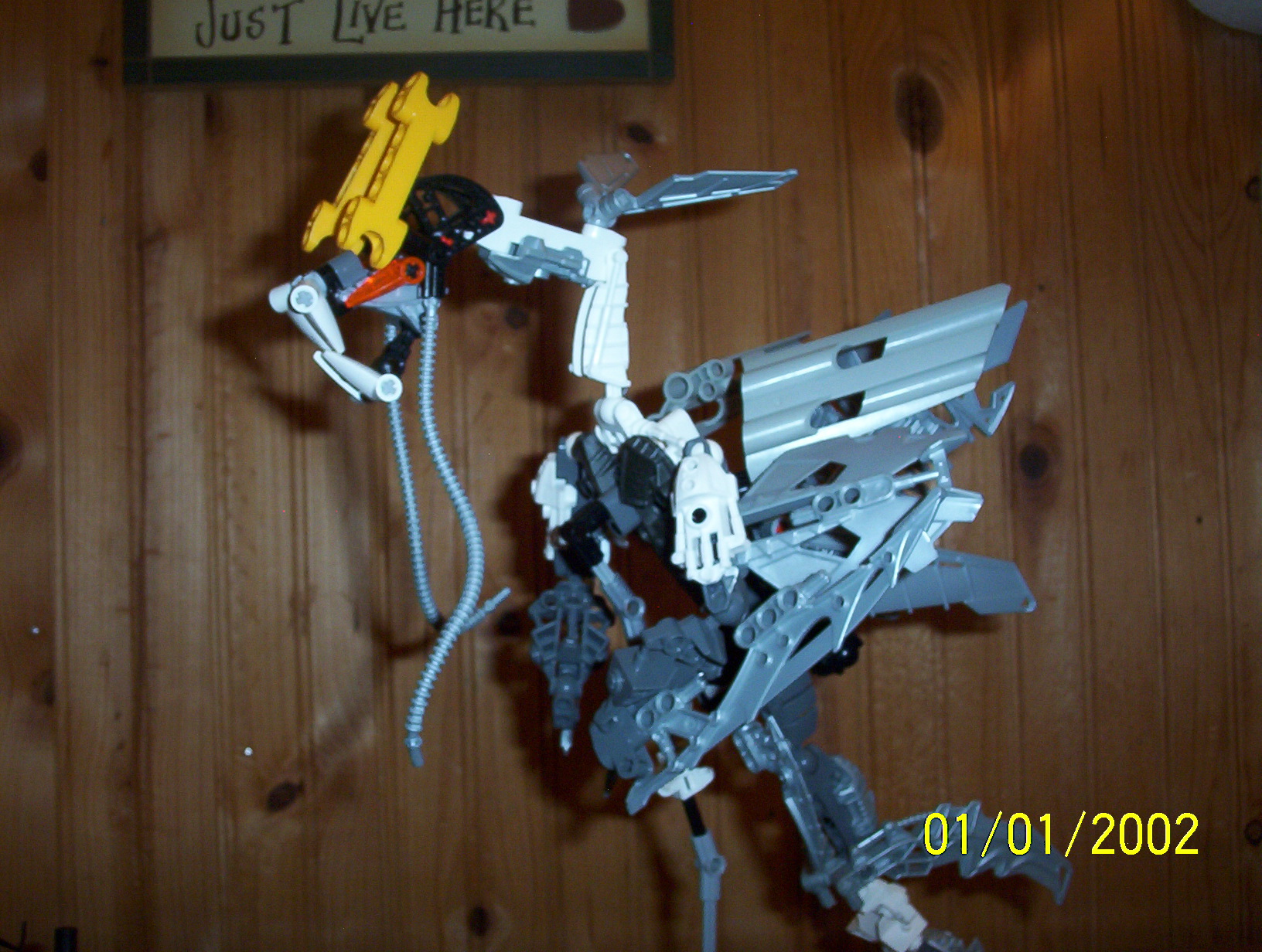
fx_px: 1425
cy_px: 476
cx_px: 631
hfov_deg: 47.8
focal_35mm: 39
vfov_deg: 37.0
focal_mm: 6
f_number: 4.5
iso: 140
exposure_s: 1/30
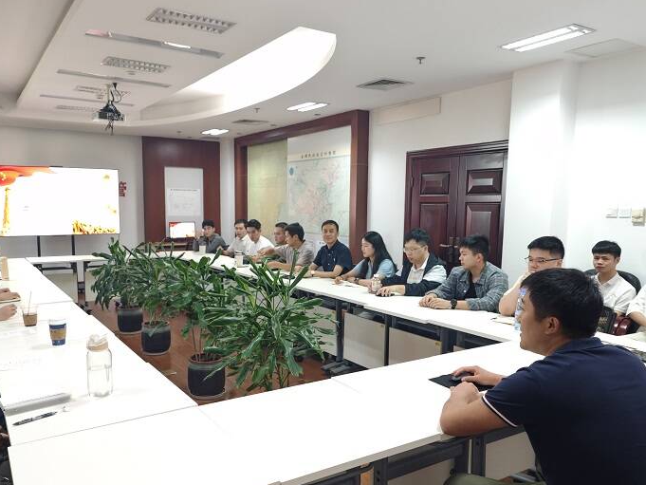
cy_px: 276
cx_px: 283
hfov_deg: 65.1
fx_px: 504
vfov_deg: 51.2
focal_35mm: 27
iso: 640
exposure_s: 1/50
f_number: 1.6
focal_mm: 6.55
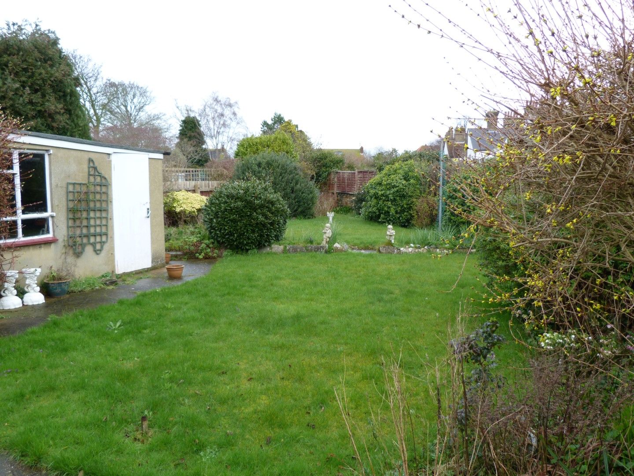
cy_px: 238
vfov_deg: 51.4
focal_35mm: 27
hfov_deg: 65.3
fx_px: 495
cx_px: 317
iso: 80
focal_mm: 4.8
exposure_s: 1/200
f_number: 2.8
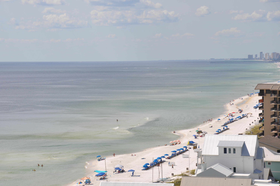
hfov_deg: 15.2
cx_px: 140
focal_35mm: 135
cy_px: 93
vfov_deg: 10.1
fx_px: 1049
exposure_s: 1/400
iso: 200
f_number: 10
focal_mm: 90
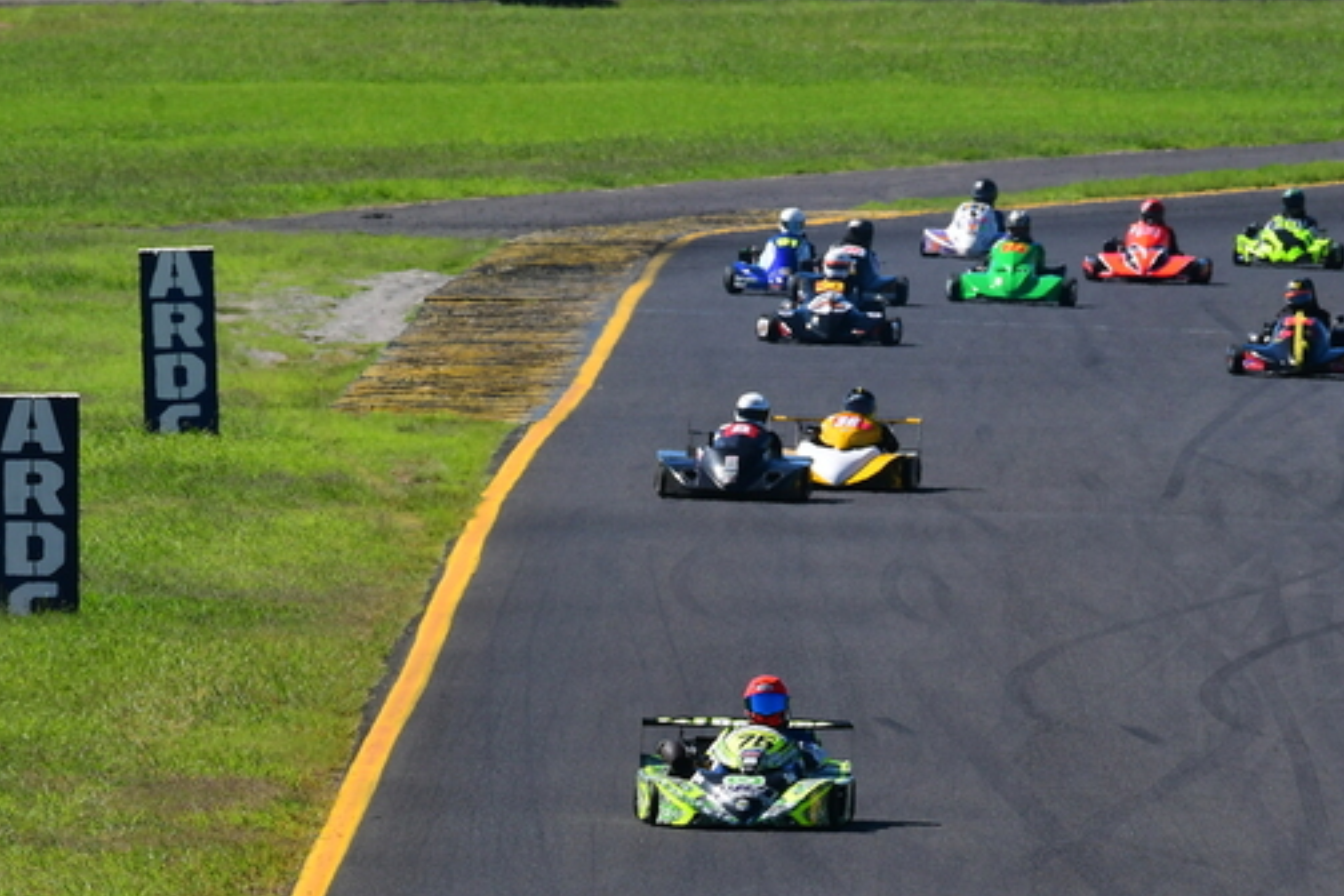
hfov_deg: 2.2
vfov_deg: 1.5
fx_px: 34680
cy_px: 676
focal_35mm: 929
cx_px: 725
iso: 500
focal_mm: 390
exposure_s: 1/640
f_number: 13
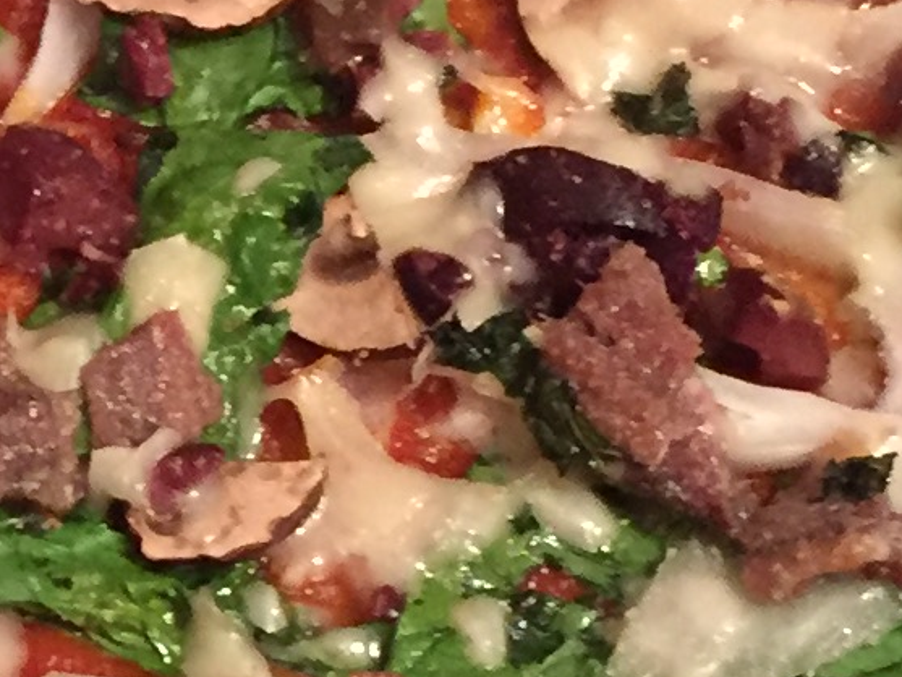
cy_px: 630
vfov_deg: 8.7
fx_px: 4431
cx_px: -324
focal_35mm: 170
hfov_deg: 11.3
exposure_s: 1/24
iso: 250
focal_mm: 4.15
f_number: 2.2
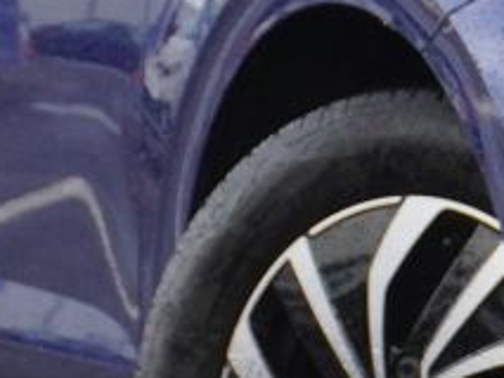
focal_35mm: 433
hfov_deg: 4.5
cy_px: -158
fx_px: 6308
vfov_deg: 3.4
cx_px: 875
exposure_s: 1/160
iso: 800
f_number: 5.6
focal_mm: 40
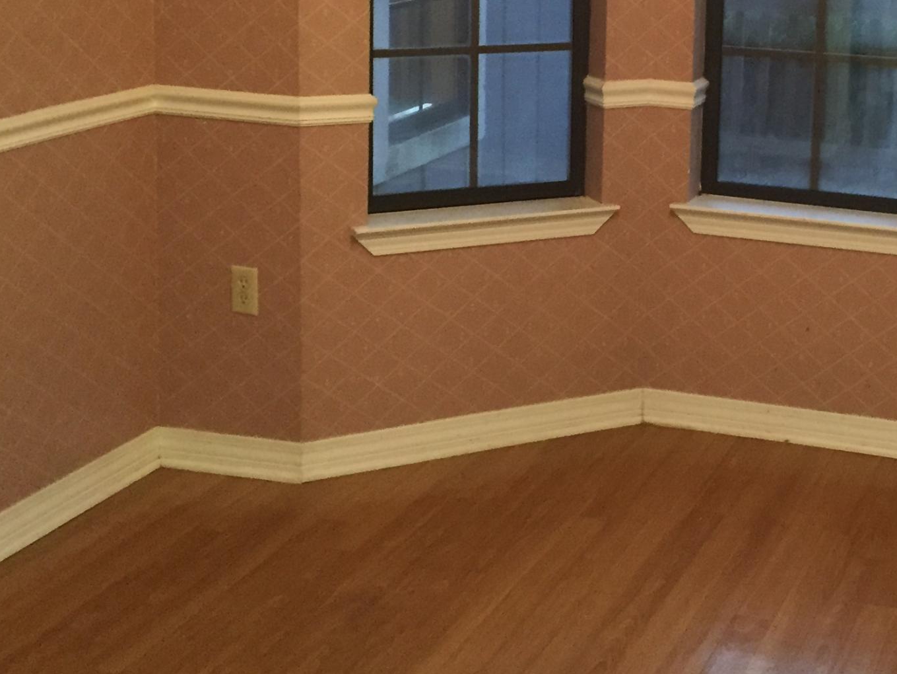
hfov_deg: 29.5
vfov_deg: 22.5
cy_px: 97
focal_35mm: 64
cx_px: 731
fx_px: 1659
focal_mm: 4.15
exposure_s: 1/30
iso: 320
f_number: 2.2
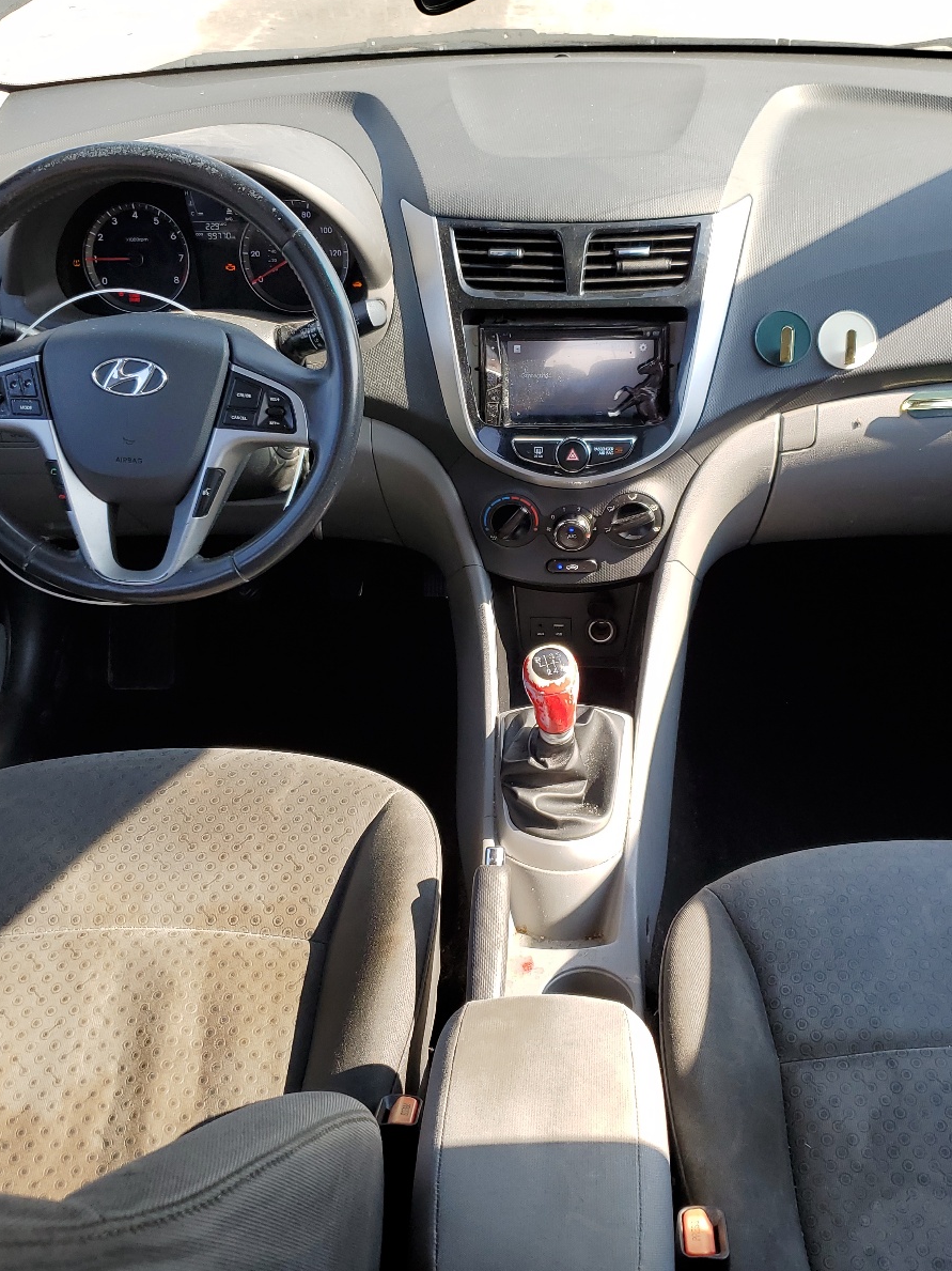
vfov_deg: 52.6
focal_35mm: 35
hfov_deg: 40.7
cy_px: 636
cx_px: 510
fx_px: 1284
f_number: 1.5
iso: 50
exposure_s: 1/417
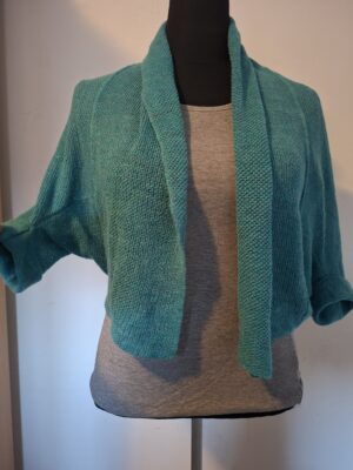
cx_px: 176
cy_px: 235
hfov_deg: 58.9
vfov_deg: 73.9
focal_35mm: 23
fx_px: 313
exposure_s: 1/25
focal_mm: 5.54
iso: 500
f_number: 1.8
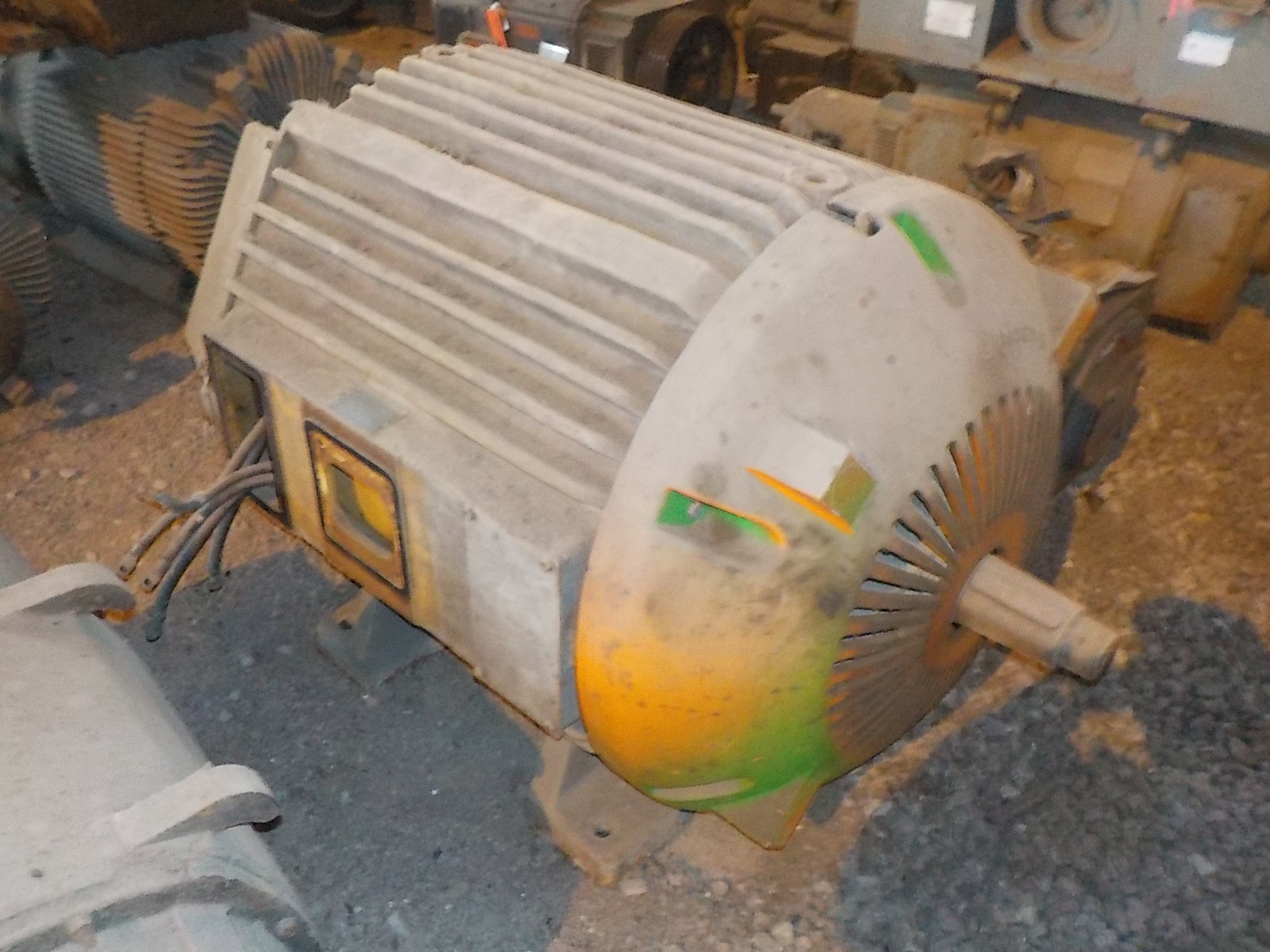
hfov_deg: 60.0
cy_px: 476
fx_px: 1101
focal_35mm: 30
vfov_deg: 46.8
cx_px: 635
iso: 800
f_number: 3.3
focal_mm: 4.1
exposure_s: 1/4
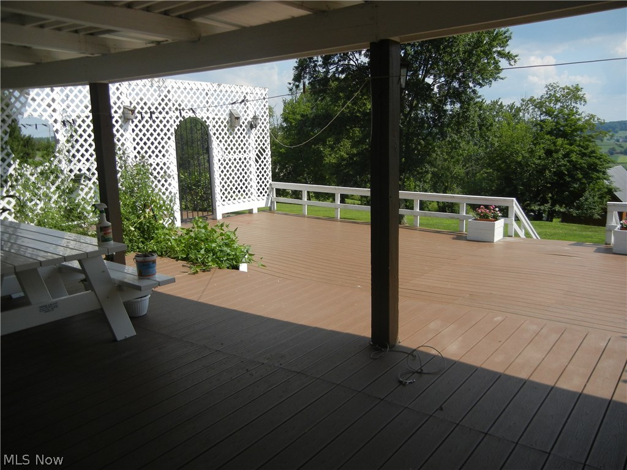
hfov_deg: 60.0
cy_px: 235
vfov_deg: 46.8
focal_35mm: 30
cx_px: 314
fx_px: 543
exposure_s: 1/444
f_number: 7
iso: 160
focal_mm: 5.4
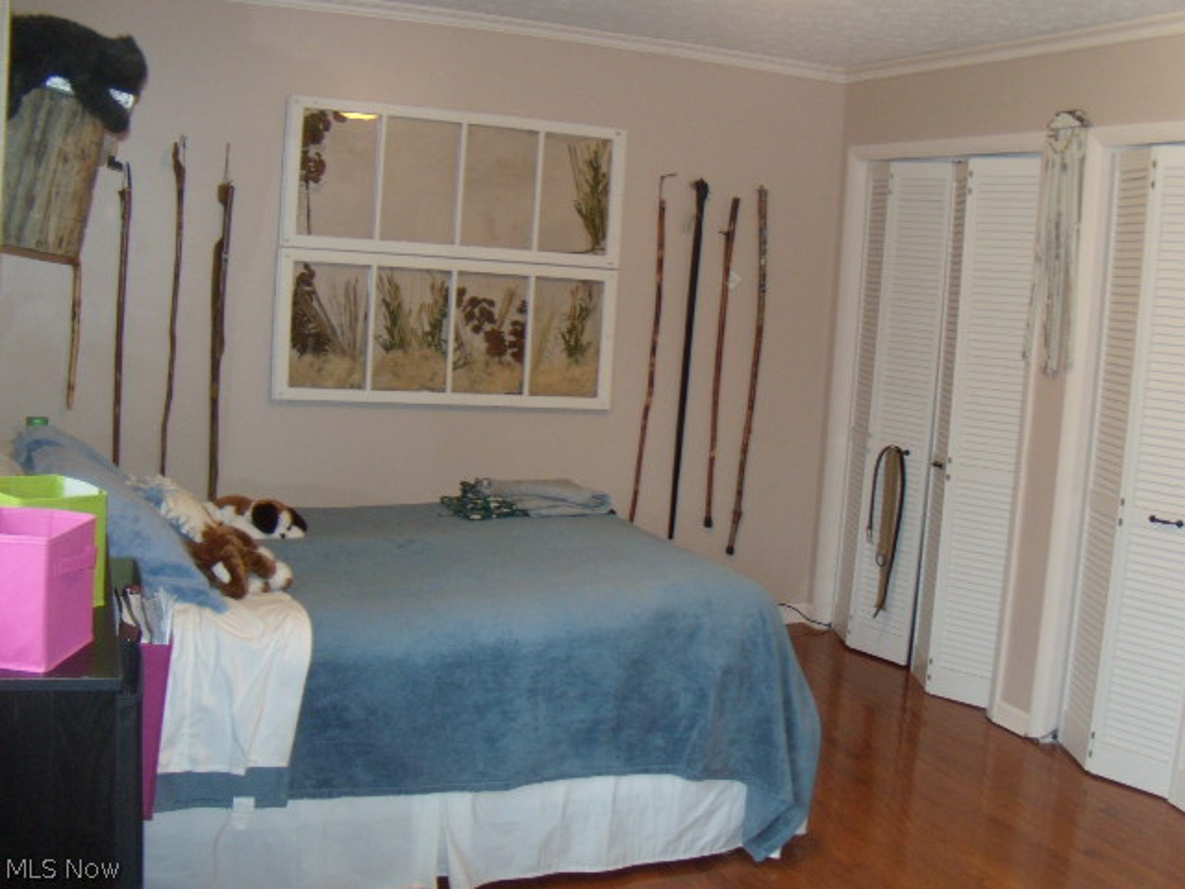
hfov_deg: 51.4
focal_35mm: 36
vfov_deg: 39.7
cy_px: 444
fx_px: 1232
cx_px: 592
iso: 250
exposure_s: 1/30
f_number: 3.6
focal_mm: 6.4
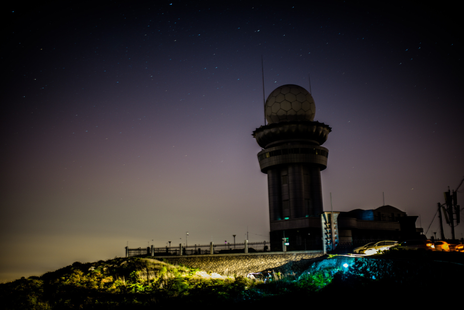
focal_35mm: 35
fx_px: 451
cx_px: 232
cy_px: 155
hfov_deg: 54.4
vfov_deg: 37.9
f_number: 1.4
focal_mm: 35
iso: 100
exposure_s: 25
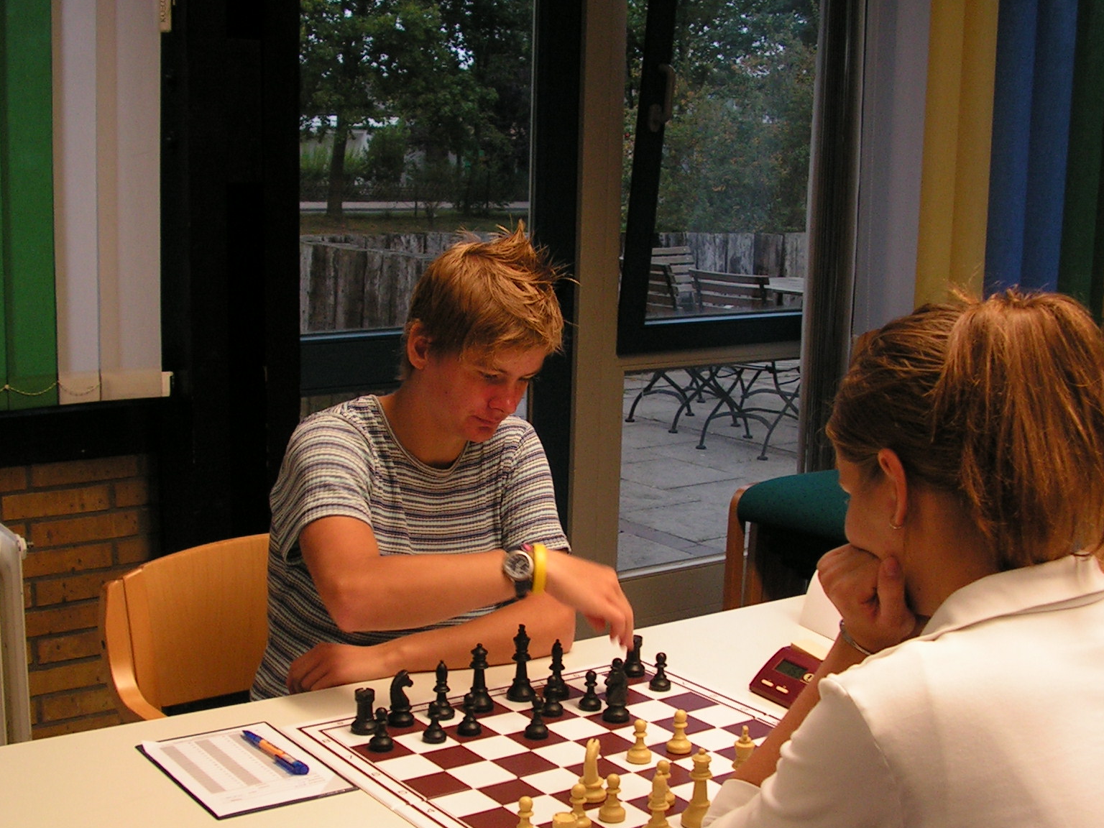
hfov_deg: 39.7
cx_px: 546
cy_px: 475
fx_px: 1531
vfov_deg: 30.2
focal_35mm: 48
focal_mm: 6
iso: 100
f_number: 3.2
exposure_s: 1/40
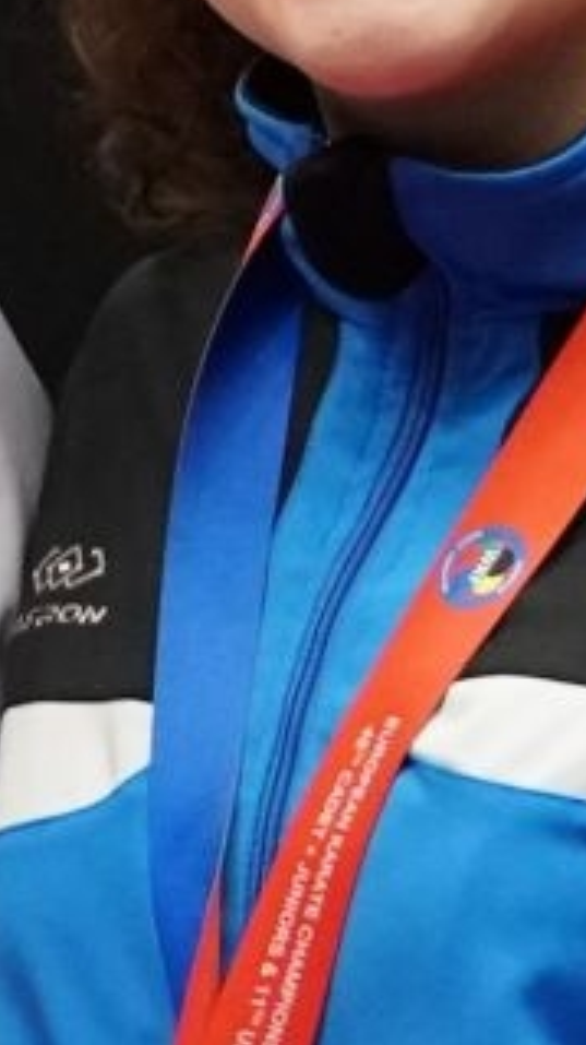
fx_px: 38275
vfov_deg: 1.6
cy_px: 708
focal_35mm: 1383
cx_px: -1621
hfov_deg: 0.9
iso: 4000
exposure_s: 1/1000
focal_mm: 156
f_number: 2.8
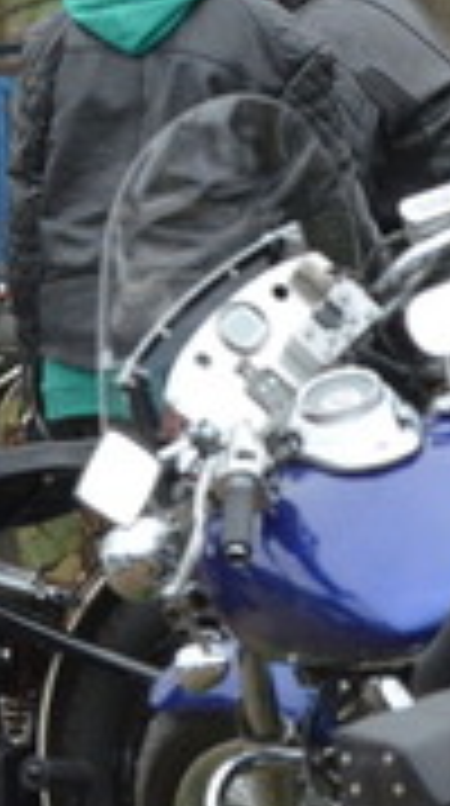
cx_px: 220
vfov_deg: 2.2
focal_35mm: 997
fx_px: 21260
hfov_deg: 1.2
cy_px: 522
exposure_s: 1/1600
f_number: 5
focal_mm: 160
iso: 1600
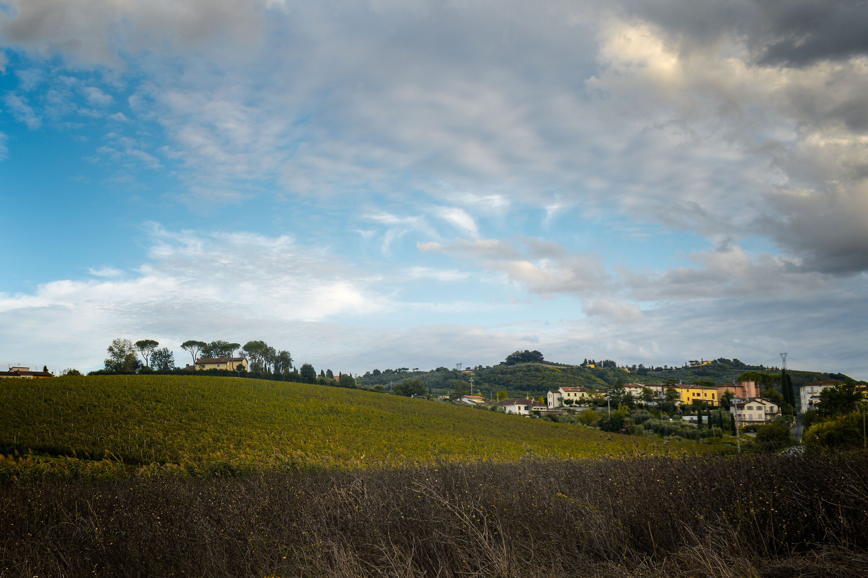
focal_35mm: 27
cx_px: 434
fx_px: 651
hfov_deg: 67.4
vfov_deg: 47.9
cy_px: 289
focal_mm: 18
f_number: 10
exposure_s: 1/80
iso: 100
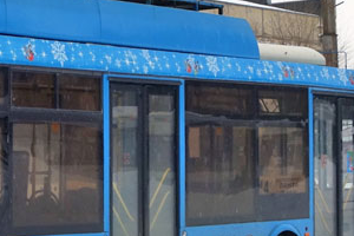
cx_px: -78
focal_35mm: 176
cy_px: 5
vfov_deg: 7.8
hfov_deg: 11.4
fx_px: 1731
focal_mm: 16.2
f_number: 6.3
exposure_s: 1/500
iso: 125
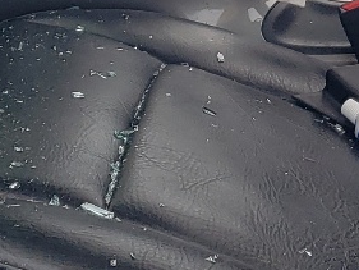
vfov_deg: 9.8
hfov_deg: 13.2
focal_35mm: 148
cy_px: -101
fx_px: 1536
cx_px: 314
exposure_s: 1/1250
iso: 50
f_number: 1.5
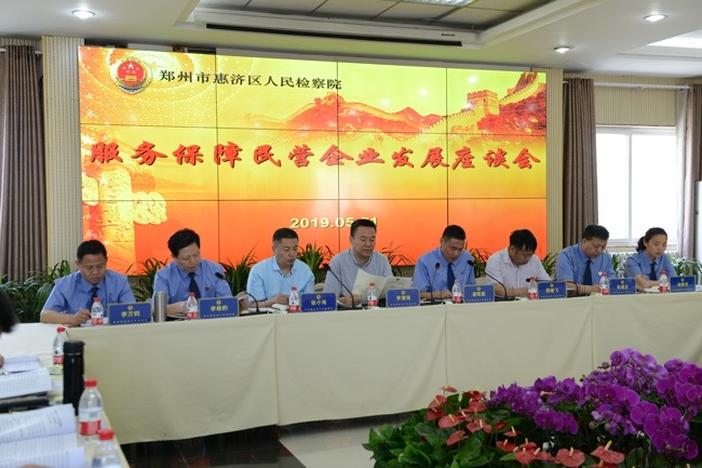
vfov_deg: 30.5
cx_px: 351
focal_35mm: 44
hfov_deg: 44.5
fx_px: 858
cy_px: 234
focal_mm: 44
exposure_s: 1/100
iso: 800
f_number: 5
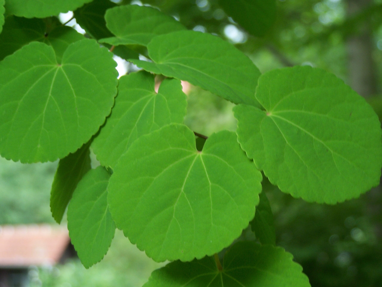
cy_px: 144
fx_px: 1037
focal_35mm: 94
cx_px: 191
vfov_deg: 15.7
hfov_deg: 20.9
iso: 80
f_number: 3.2
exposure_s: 1/90
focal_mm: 15.6
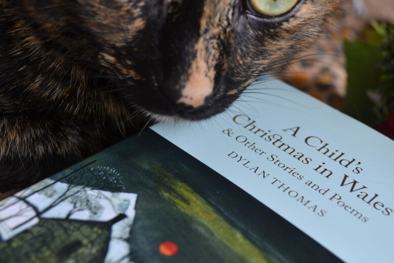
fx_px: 646
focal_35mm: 59
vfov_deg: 22.9
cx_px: 227
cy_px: 99
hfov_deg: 33.9
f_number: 4.5
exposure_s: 1/15
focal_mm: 30
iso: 400
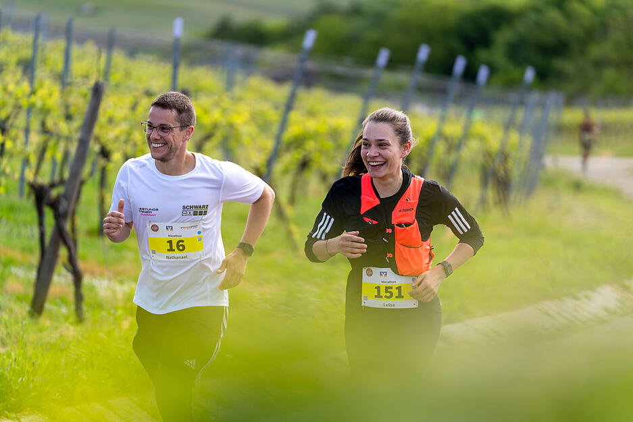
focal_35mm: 165
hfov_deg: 12.5
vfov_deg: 8.3
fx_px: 2901
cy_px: 211
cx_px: 316
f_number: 2.8
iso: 100
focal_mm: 165
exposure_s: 1/640
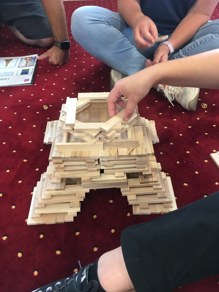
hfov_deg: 48.2
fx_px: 245
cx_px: 110
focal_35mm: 29
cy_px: 146
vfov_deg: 61.7
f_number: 2.2
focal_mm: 4.15
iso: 100
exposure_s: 1/33
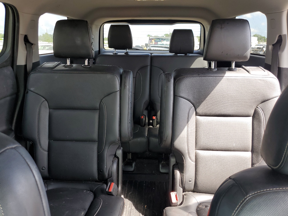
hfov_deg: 67.3
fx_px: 216
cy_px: 108
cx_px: 144
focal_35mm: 26
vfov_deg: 53.1
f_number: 1.5
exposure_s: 1/167
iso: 50
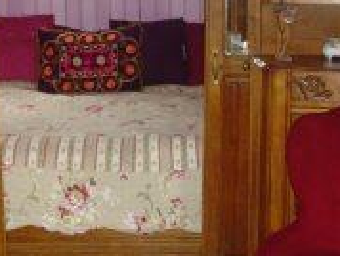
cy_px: 42
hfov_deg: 19.8
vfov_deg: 15.0
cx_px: 73
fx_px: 964
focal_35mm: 98
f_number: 3.5
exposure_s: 1/45
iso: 200
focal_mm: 6.6
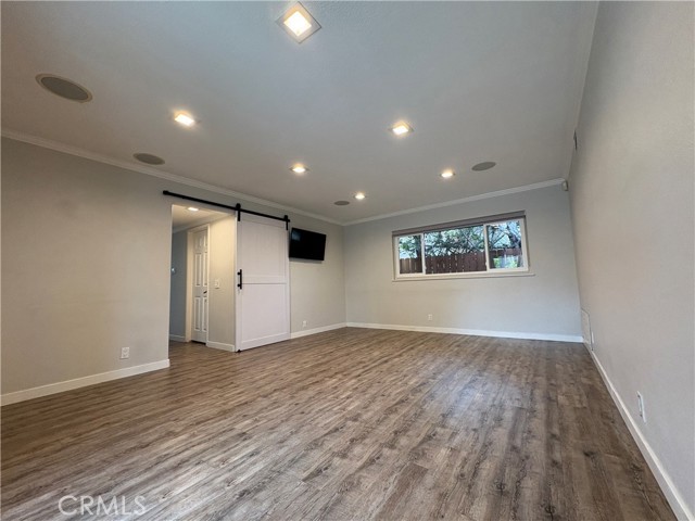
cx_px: 348
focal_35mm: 14
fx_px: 281
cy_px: 260
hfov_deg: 102.1
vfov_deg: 85.7
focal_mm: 2.22
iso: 160
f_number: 2.2
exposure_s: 1/60
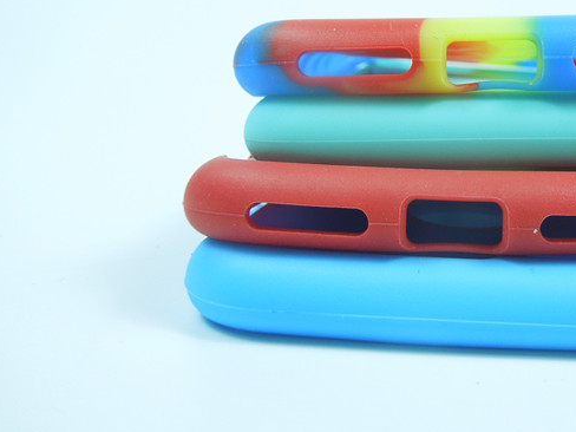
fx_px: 682
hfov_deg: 43.9
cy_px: 138
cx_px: 447
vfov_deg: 34.7
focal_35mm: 41
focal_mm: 4.5
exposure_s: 1/125
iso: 200
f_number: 3.3
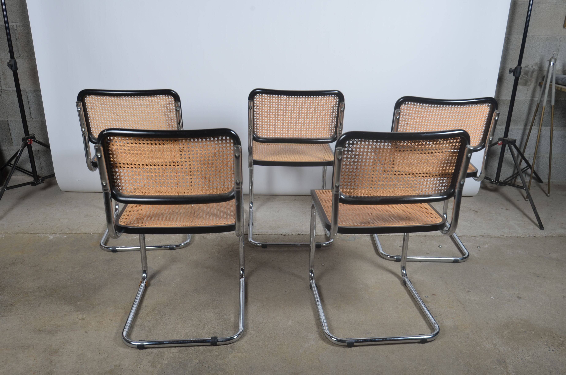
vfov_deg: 43.4
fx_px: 471
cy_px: 188
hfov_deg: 62.0
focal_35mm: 30
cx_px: 283
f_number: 11
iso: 100
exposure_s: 1/125
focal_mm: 20
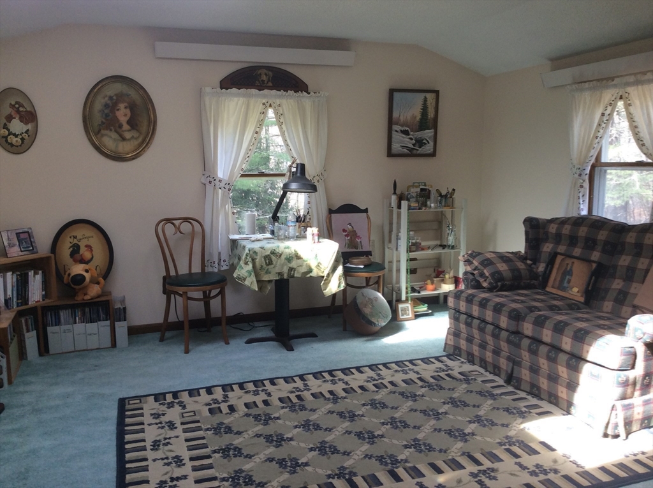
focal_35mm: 32
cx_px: 326
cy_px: 244
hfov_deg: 56.9
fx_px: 603
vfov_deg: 44.1
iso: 32
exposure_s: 1/60
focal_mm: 3.3
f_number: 2.4
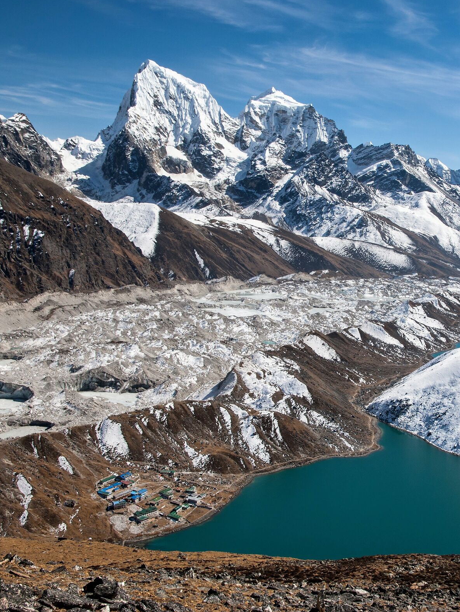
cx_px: 379
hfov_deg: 31.9
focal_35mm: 44
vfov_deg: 42.9
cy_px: 301
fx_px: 779
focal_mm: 20
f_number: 7.1
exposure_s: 1/200
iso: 100
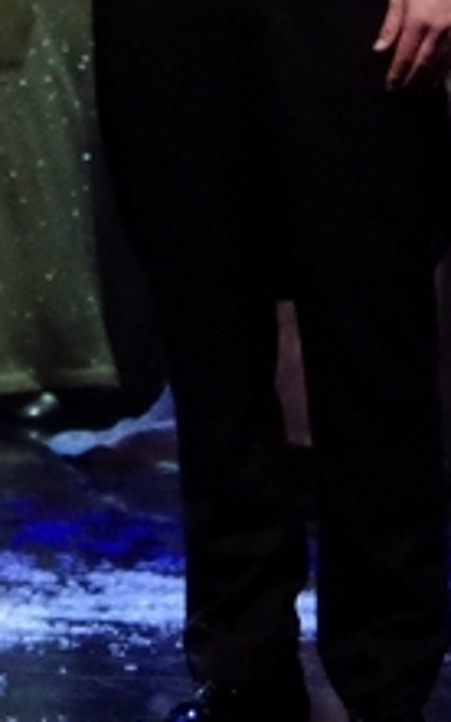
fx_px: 9465
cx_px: -376
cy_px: -176
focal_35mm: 481
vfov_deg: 4.4
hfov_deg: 2.7
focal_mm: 72.5
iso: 6400
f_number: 4.5
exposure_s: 1/160
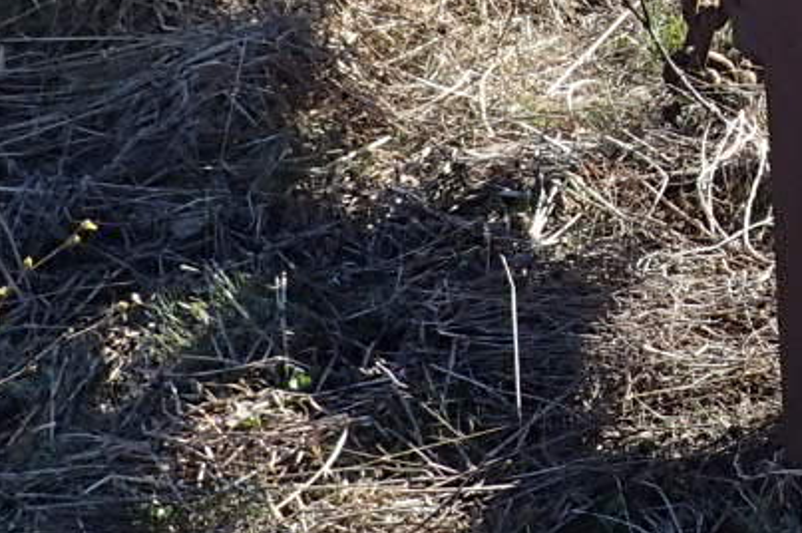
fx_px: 2760
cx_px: 1106
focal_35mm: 124
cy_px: -159
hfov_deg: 15.5
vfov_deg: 10.8
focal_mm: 4.5
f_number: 2.8
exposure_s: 1/640
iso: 100
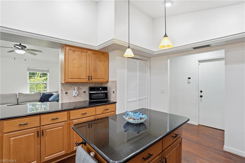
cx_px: 122
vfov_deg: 73.7
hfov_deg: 96.8
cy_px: 82
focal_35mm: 16
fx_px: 109
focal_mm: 16
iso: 200
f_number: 9
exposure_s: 1/20
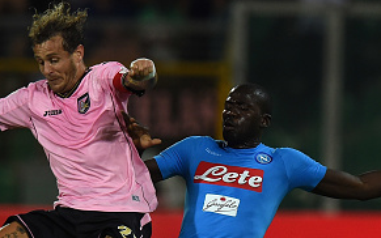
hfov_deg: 1.8
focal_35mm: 1142
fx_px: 11860
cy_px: 193
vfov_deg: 1.2
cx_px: 139
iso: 2000
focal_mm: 550
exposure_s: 1/1000
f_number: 4
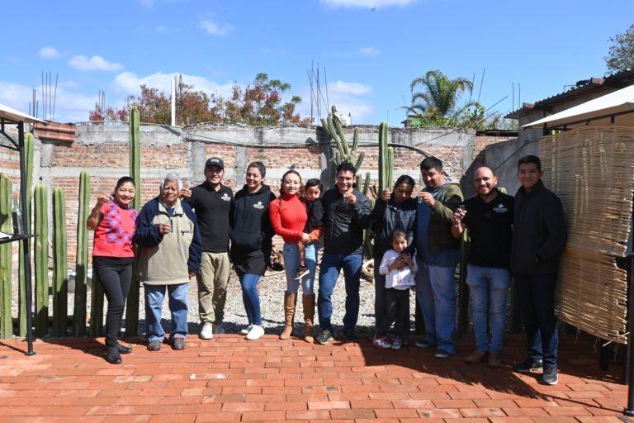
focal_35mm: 32
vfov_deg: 41.7
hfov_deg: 59.5
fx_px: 555
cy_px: 212
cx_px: 317
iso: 320
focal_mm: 21
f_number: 22
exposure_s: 1/100
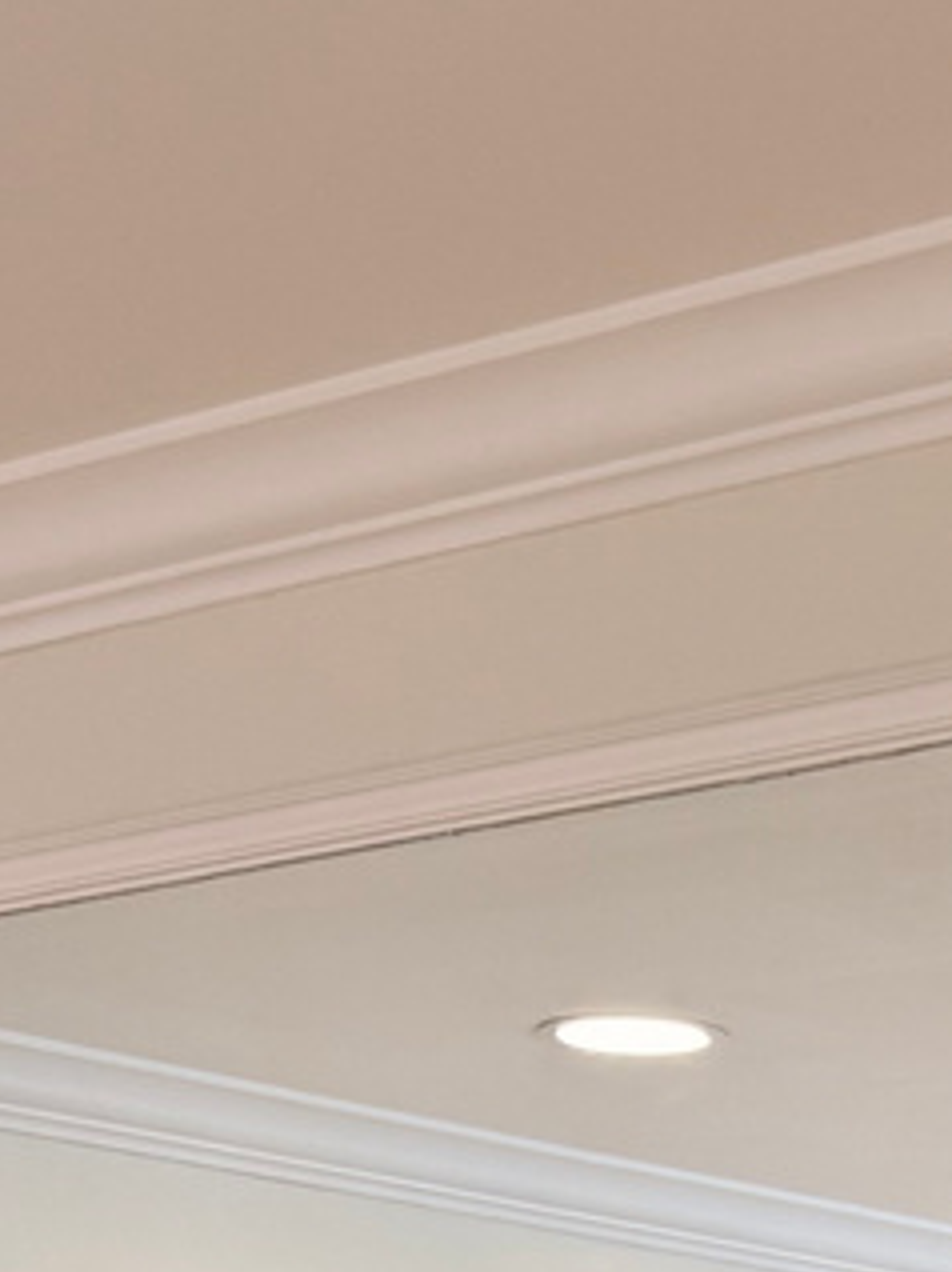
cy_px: 2604
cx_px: 1364
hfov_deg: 12.2
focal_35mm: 116
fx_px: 4259
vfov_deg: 14.1
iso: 64
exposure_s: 1/120
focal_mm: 6.76
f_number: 1.78
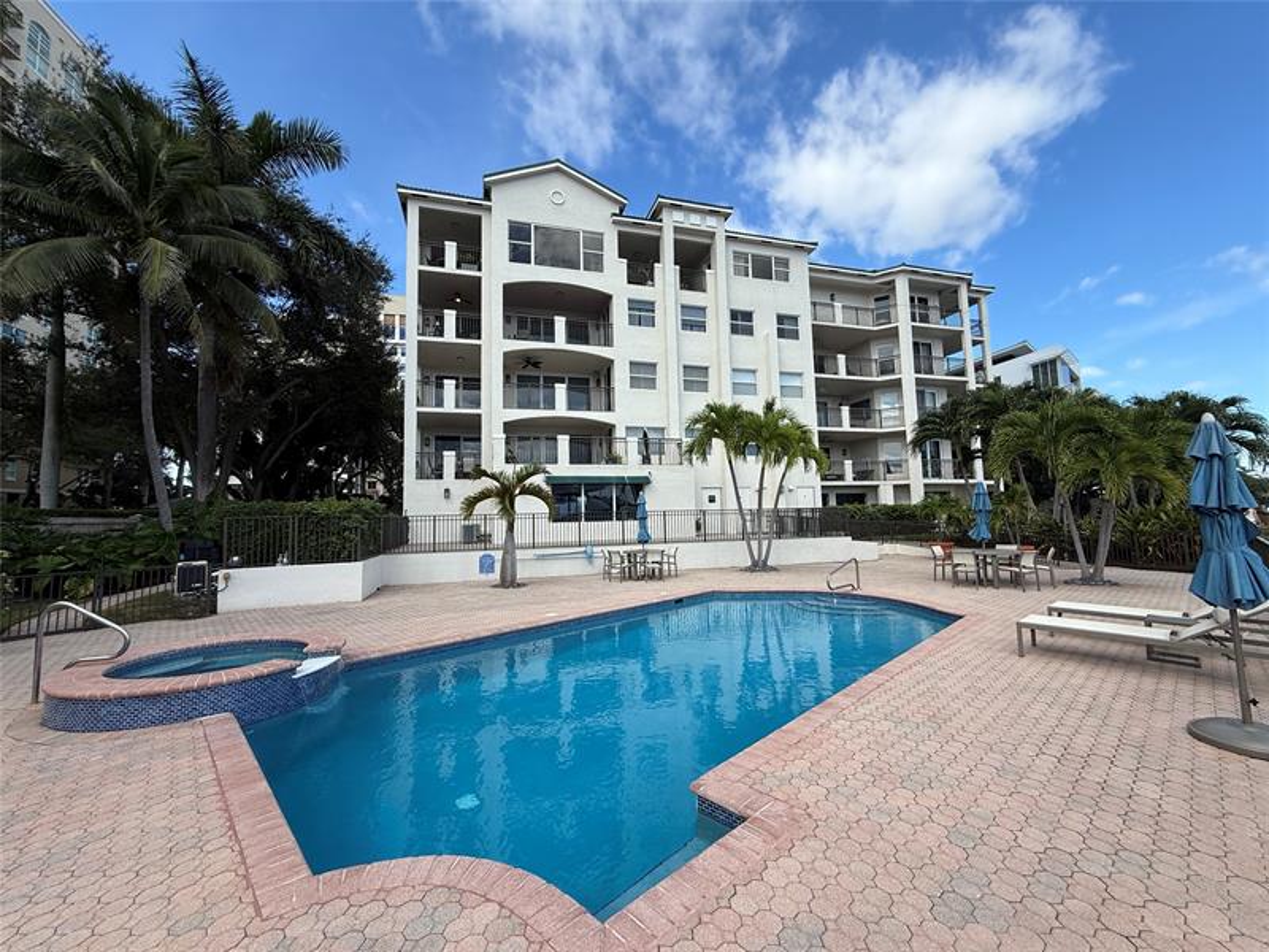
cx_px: 634
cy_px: 476
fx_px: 513
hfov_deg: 102.1
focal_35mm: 14
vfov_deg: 85.7
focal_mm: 2.22
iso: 50
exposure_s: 1/1068
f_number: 2.2
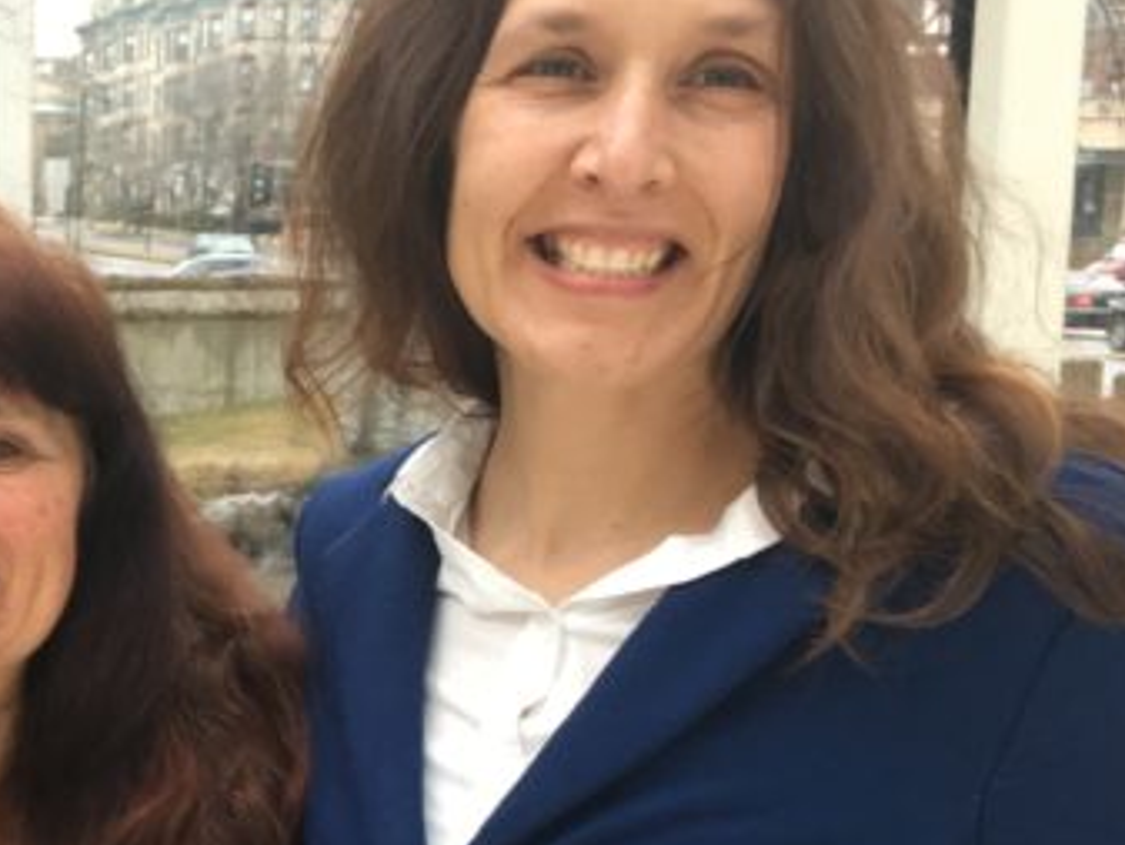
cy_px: 822
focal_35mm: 88
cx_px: -391
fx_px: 2861
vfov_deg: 16.5
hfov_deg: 20.1
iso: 32
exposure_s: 1/60
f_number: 2.2
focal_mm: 4.15
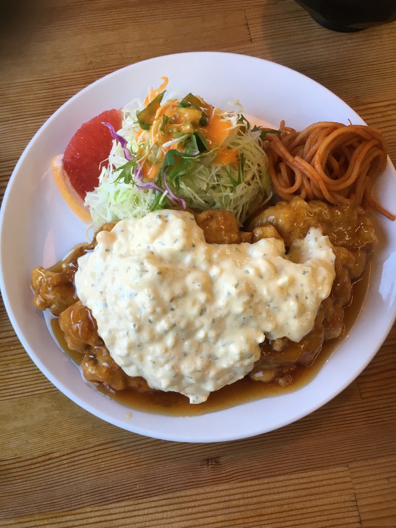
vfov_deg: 61.7
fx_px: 442
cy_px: 264
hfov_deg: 48.2
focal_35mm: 29
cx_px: 198
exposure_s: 1/30
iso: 25
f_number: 2.2
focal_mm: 4.15
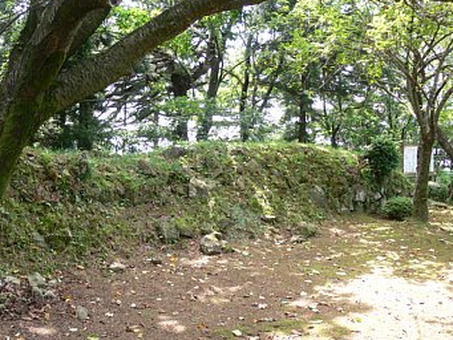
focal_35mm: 41
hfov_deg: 45.7
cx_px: 198
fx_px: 537
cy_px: 162
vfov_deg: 35.2
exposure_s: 1/50
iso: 80
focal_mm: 7.4
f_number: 3.6
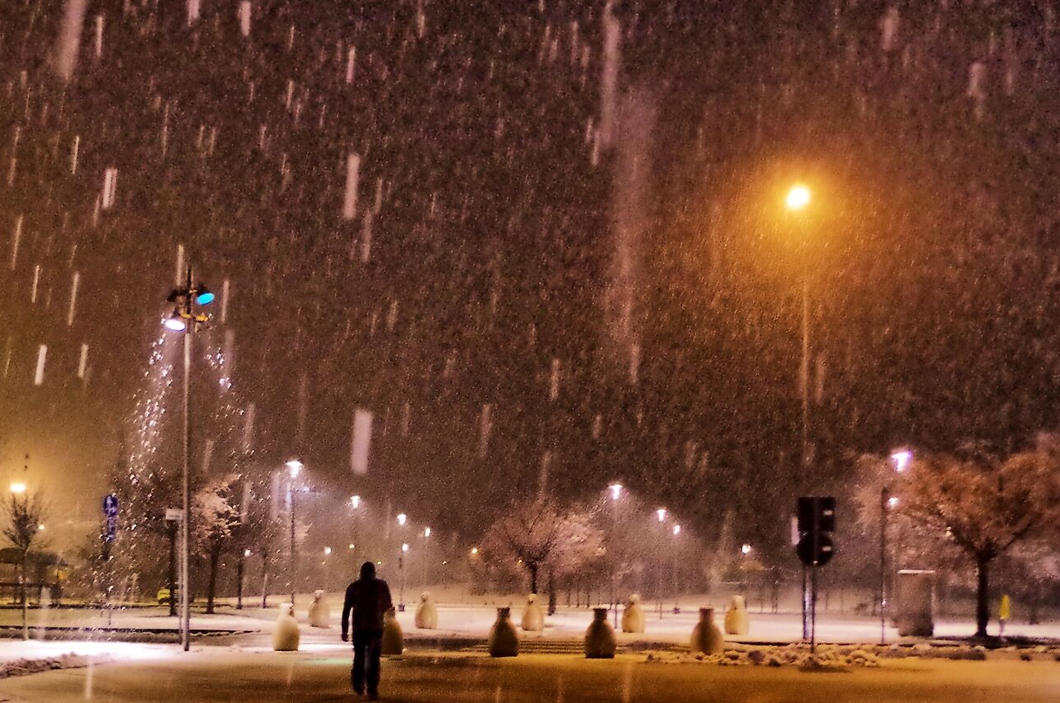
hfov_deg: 39.3
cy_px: 539
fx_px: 1469
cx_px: 369
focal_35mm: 50
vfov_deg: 26.5
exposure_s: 1/40
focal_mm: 18
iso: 3200
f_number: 3.5
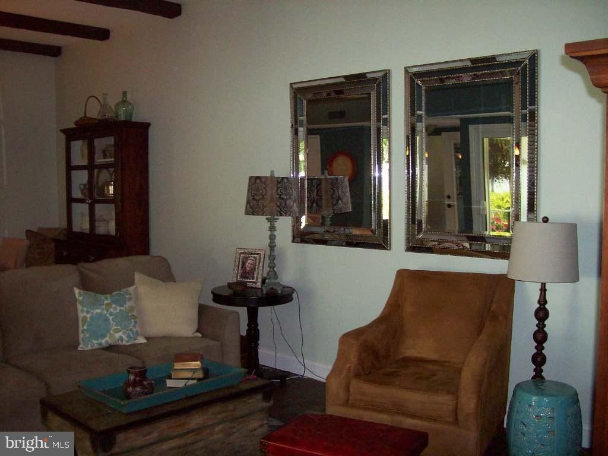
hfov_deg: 51.4
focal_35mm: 36
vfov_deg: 39.7
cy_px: 228
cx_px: 304
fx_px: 632
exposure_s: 1/64
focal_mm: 6
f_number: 2.7
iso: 140
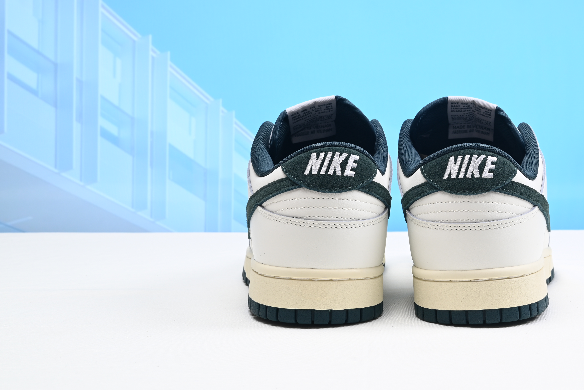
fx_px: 909
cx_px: 409
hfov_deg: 35.1
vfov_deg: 24.0
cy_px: 112
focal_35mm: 56
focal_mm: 39
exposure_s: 1/2
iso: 100
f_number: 16
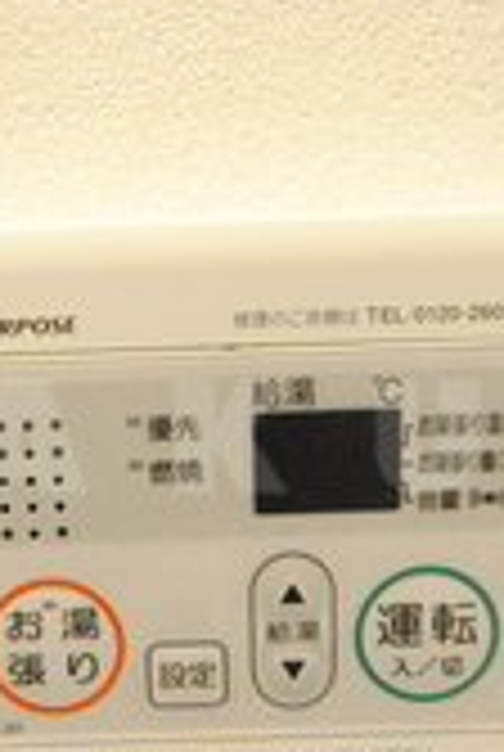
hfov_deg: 29.2
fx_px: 962
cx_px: 189
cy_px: 441
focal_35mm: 46
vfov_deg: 42.5
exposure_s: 1/30
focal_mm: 8
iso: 800
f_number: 4.5
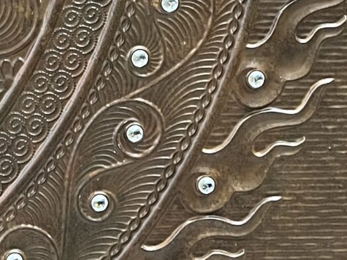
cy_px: -196
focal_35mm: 127
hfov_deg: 14.9
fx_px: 1273
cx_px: -95
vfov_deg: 11.0
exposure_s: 1/50
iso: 500
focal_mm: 5.1
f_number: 1.6
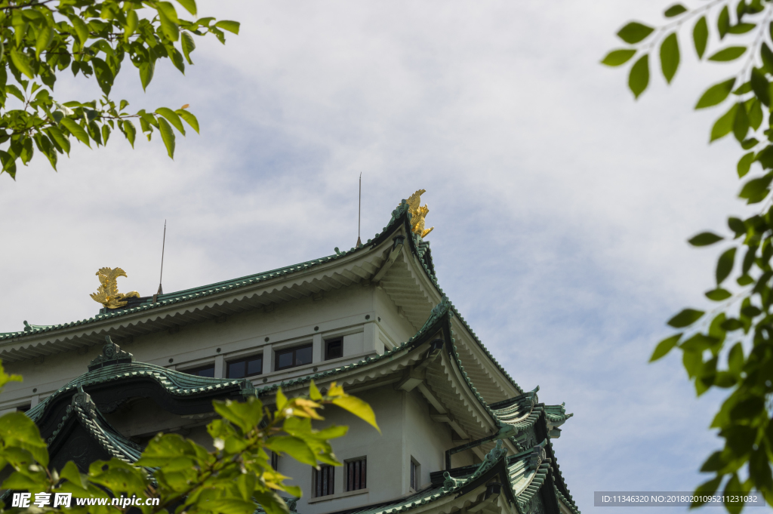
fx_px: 1931
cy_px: 257
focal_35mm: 90
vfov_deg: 15.2
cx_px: 386
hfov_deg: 22.6
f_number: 13
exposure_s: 1/200
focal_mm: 60
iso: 100
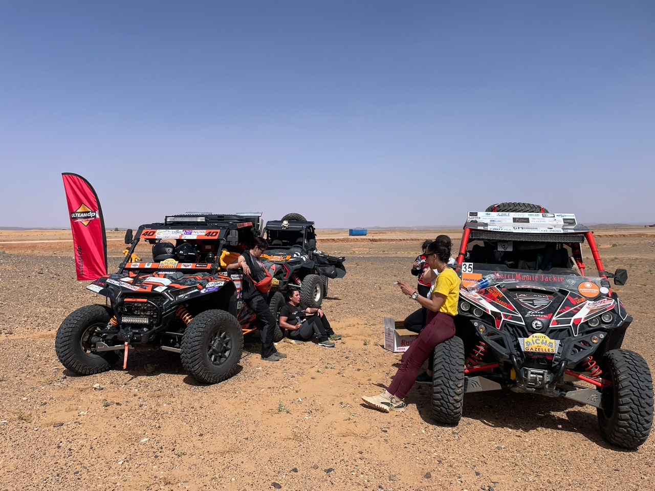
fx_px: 492
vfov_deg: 53.1
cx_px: 328
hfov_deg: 67.3
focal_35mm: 26
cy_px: 246
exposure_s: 1/5291
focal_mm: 4.2
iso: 32
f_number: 1.6
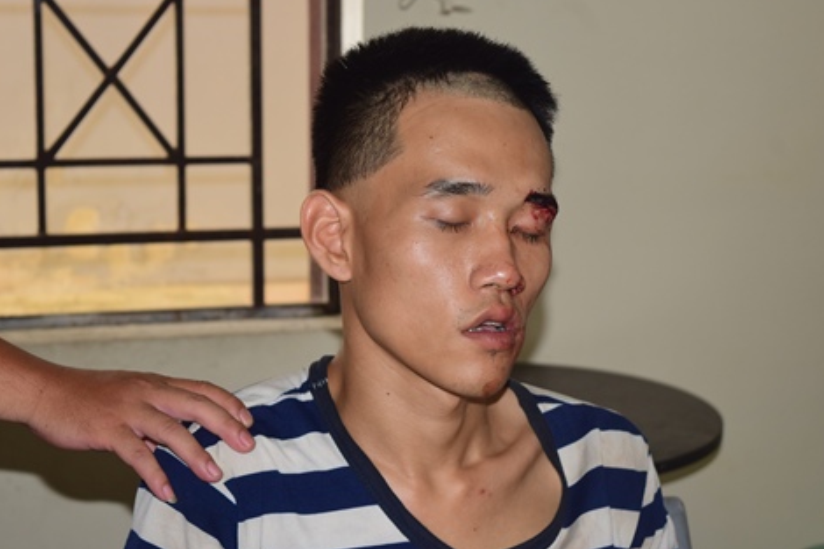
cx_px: 430
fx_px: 1899
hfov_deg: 24.5
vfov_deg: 16.4
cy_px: 276
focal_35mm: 83
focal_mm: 52
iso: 400
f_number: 5.6
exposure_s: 1/80
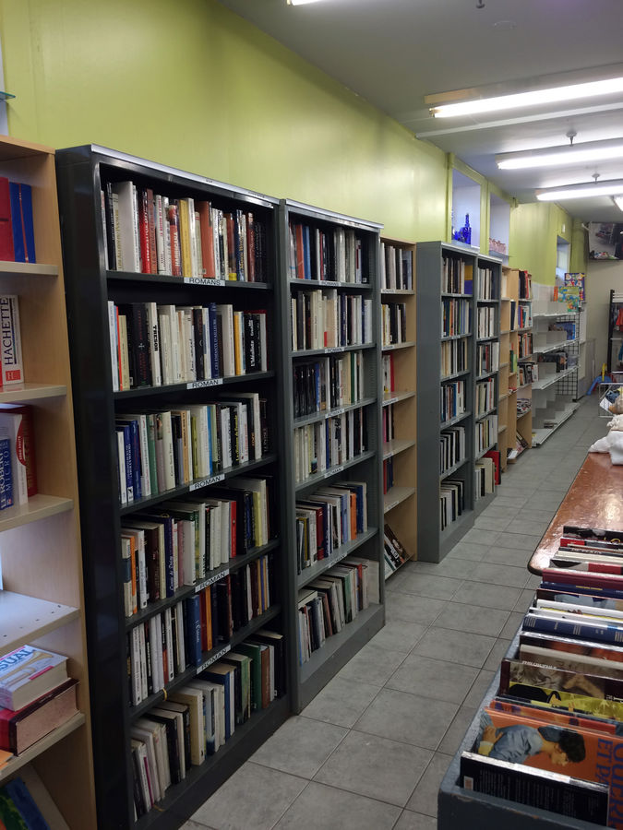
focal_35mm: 29
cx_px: 312
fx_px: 696
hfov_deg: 48.2
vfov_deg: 61.7
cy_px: 415
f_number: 2.2
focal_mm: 4.15
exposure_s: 1/30
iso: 40
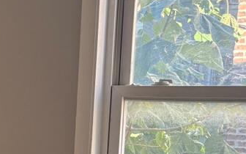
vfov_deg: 15.2
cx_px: -81
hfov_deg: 22.0
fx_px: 563
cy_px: 169
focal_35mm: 84
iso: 125
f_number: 1.6
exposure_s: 1/136
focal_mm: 5.96
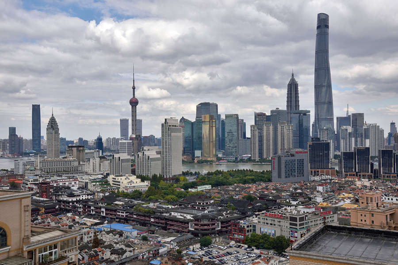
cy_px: 132
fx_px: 420
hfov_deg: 50.7
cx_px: 199
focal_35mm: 38
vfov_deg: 35.1
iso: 64
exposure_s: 1/160
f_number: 8
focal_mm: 38
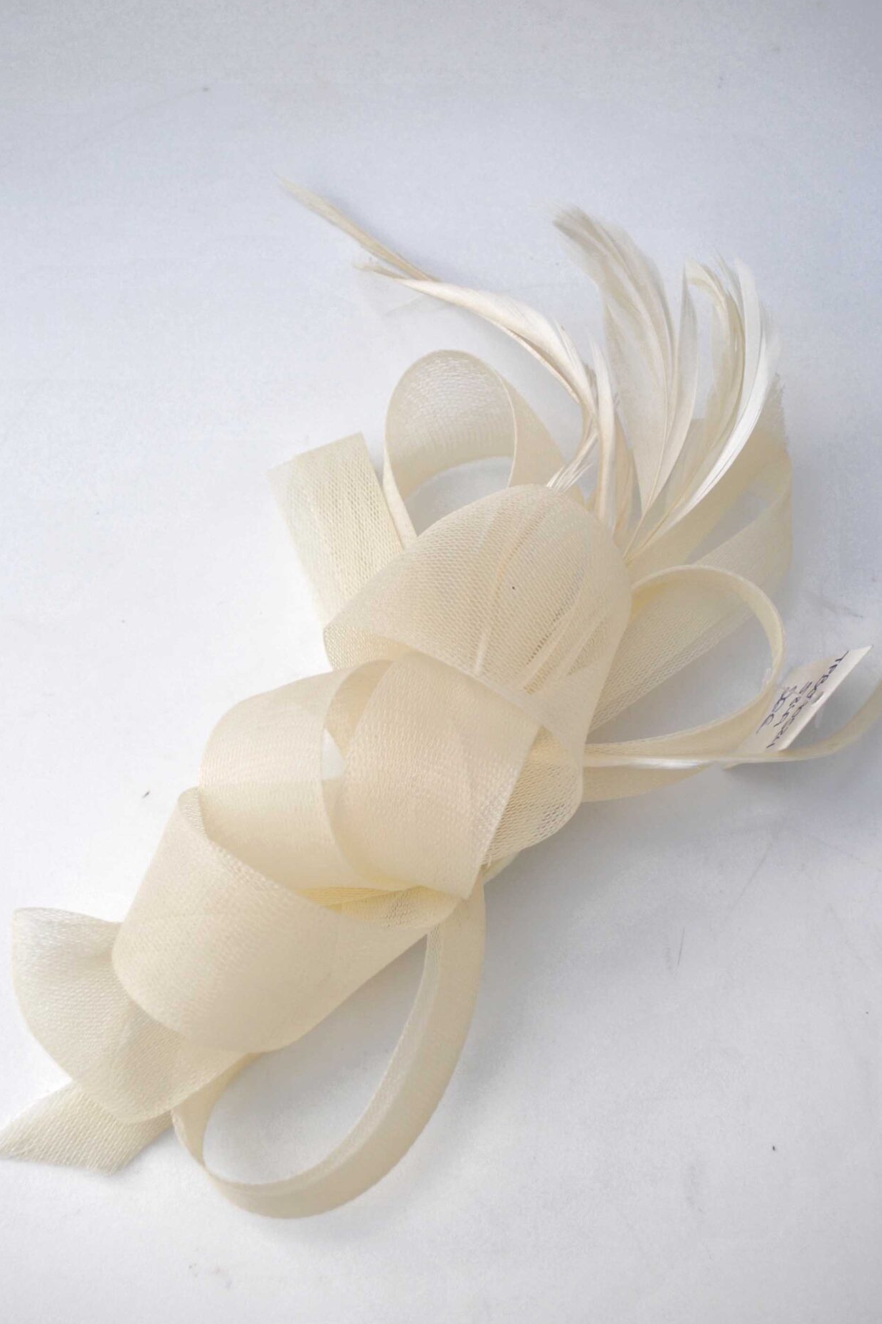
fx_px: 1838
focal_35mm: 50
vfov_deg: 39.6
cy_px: 645
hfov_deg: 27.0
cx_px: 394
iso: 100
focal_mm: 24
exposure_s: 1/500
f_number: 4
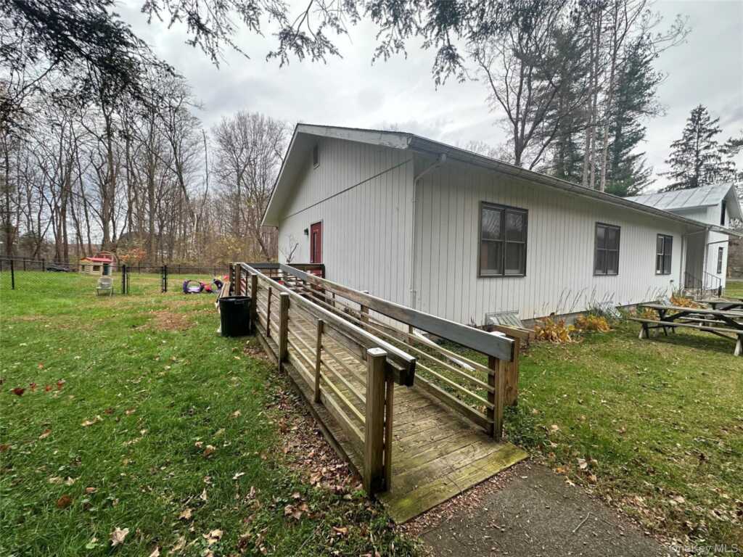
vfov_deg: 85.7
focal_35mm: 14
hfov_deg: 102.1
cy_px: 278
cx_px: 372
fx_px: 300
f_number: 2.2
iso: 50
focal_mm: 2.22
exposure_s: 1/99
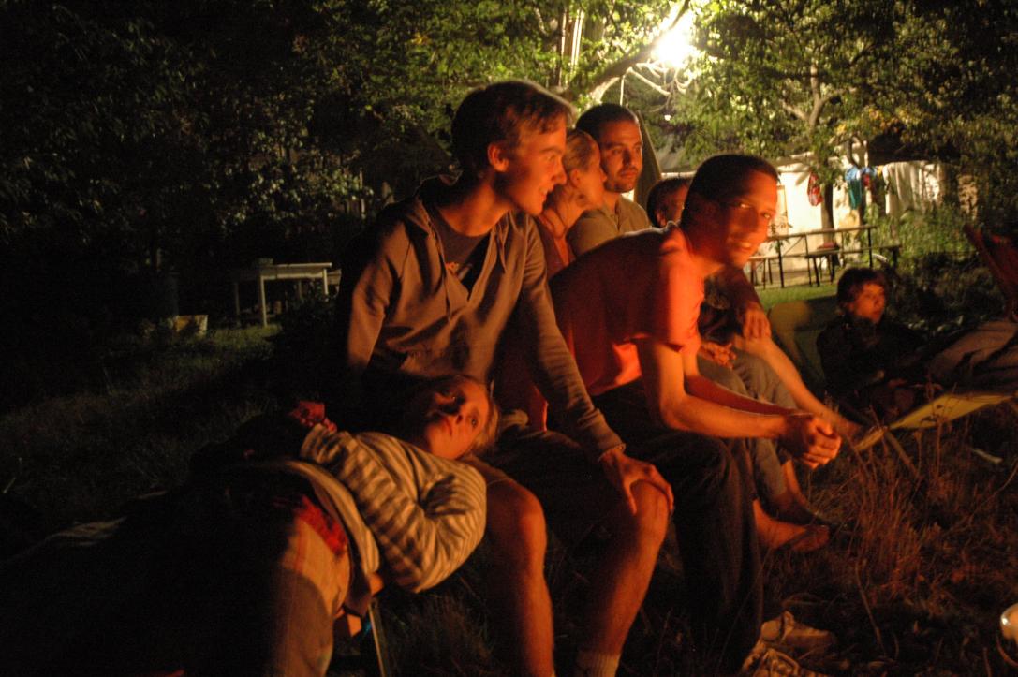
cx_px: 509
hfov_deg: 45.0
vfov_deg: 30.8
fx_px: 1229
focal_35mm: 44
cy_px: 338
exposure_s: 1/1.3
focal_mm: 29
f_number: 4
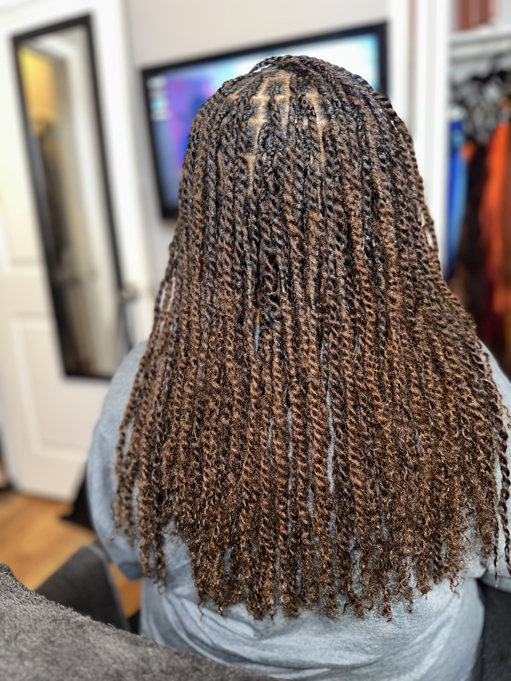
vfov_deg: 71.6
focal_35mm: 24
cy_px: 340
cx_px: 256
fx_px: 472
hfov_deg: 56.8
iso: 100
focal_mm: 6.86
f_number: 1.78
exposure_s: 1/15
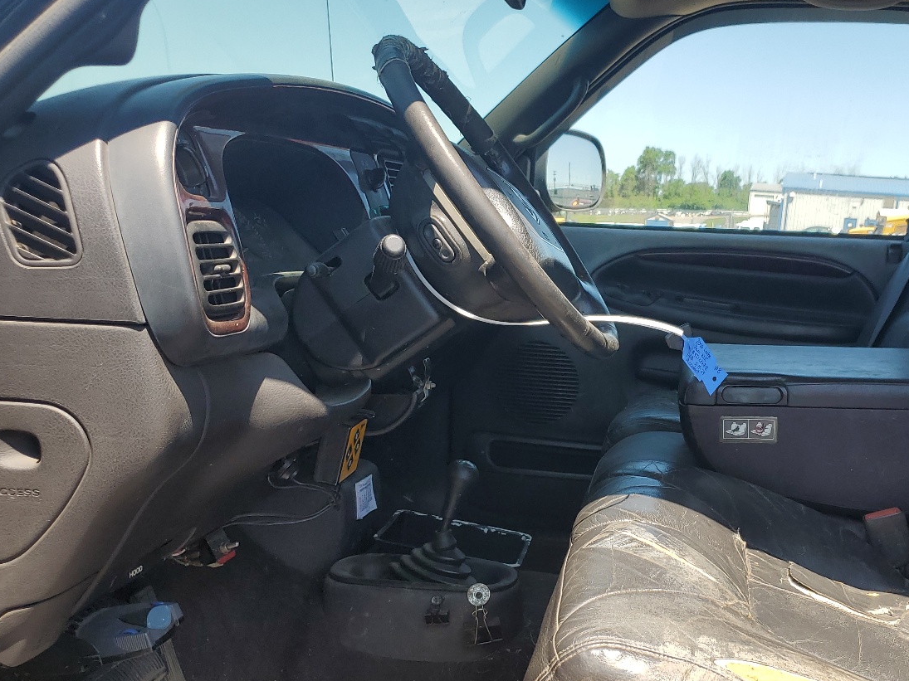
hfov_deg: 47.9
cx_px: 628
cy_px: 446
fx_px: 998
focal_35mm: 38
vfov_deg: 37.4
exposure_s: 1/1111
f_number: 1.5
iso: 50
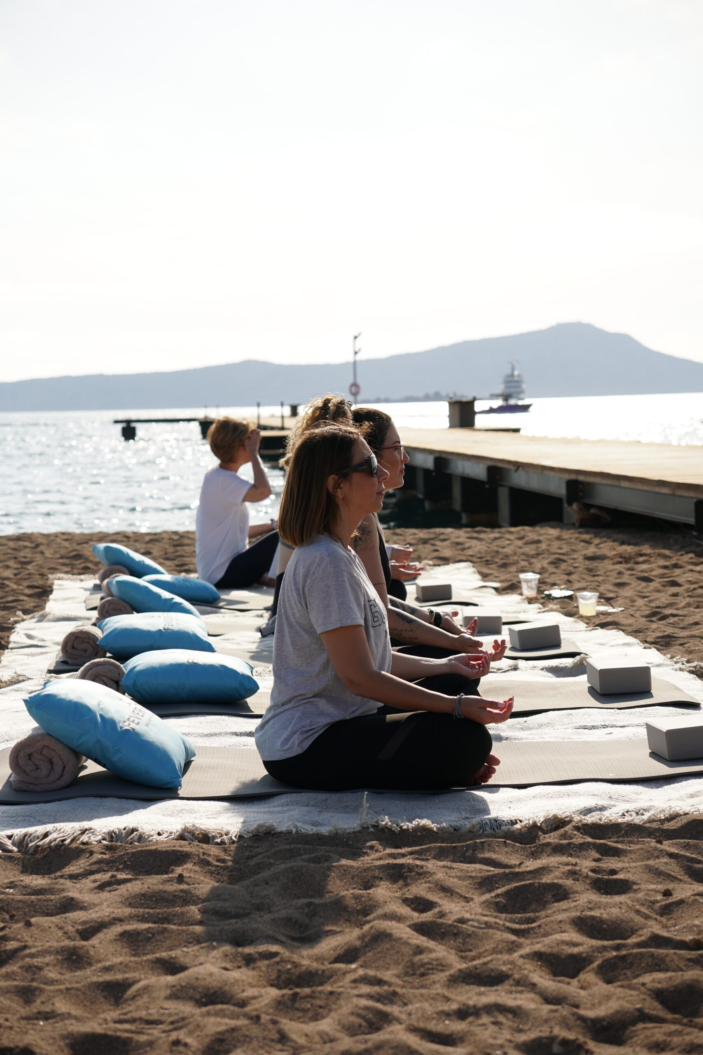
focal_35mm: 75
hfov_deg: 18.2
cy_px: 528
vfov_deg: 27.0
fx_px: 2196
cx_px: 352
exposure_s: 1/1250
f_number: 4
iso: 100
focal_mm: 50
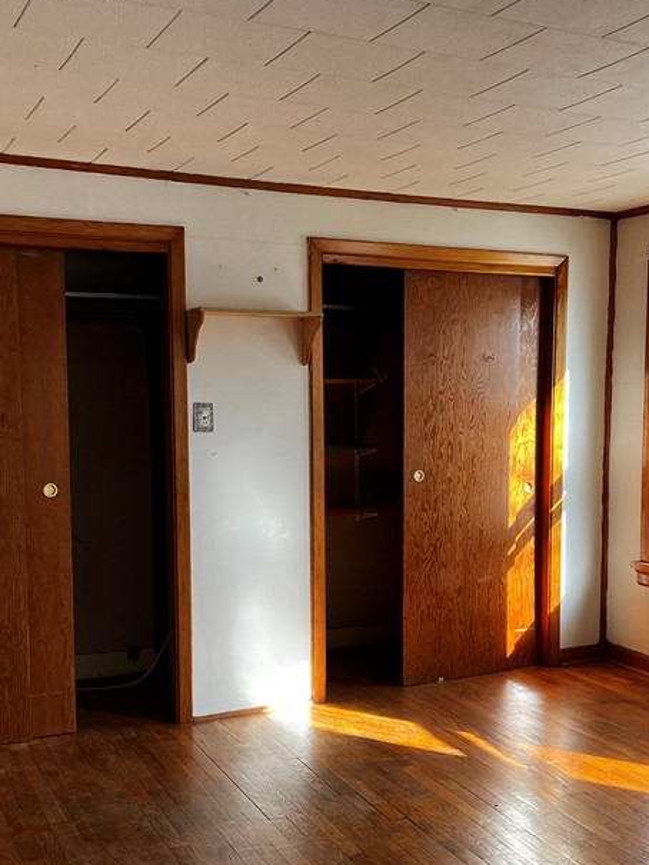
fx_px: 1100
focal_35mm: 44
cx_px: 435
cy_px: 516
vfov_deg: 42.7
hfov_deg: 32.6
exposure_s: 1/121
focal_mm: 5.1
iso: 50
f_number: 1.6
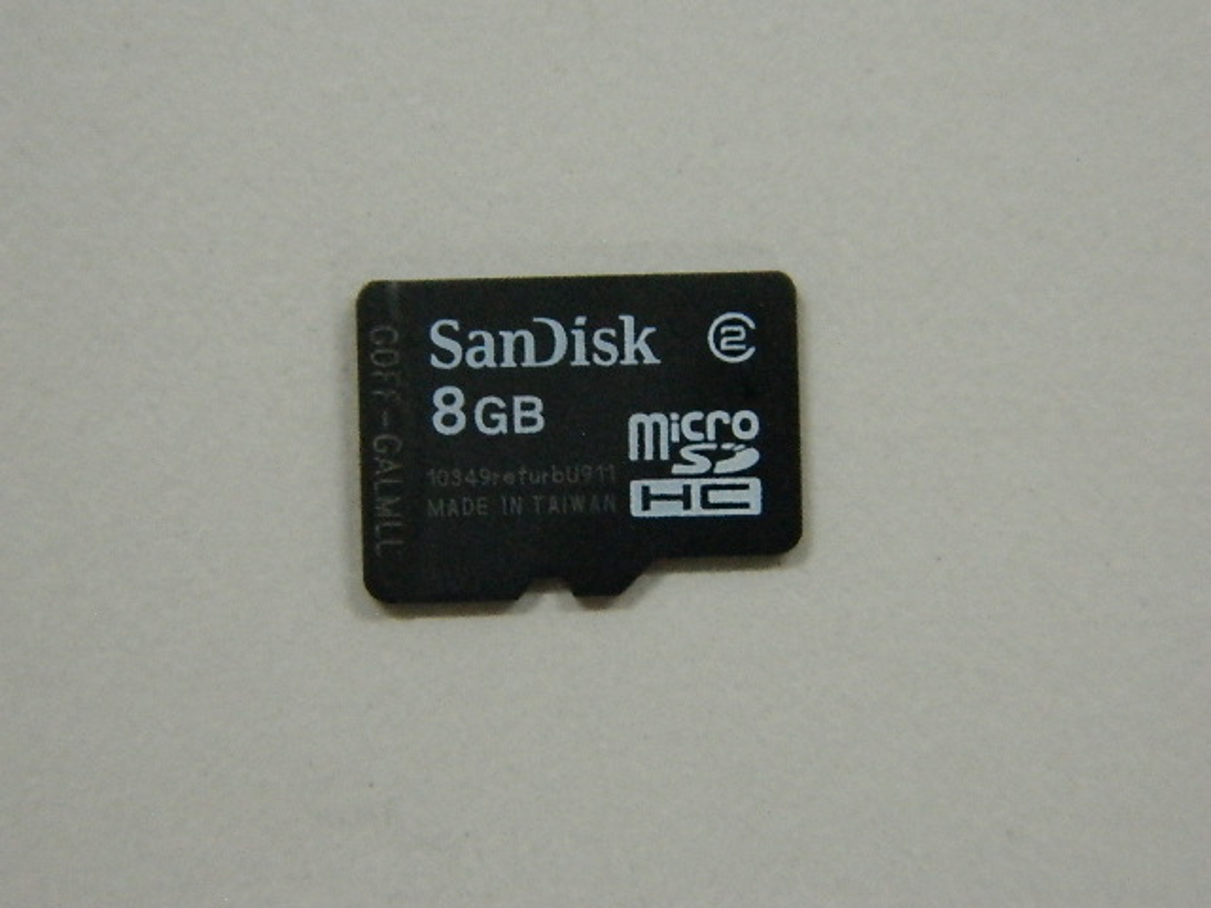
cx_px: 606
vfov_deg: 14.4
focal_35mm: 103
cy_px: 454
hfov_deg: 19.1
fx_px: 3603
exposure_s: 1/13
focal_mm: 18.6
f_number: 4.5
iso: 640
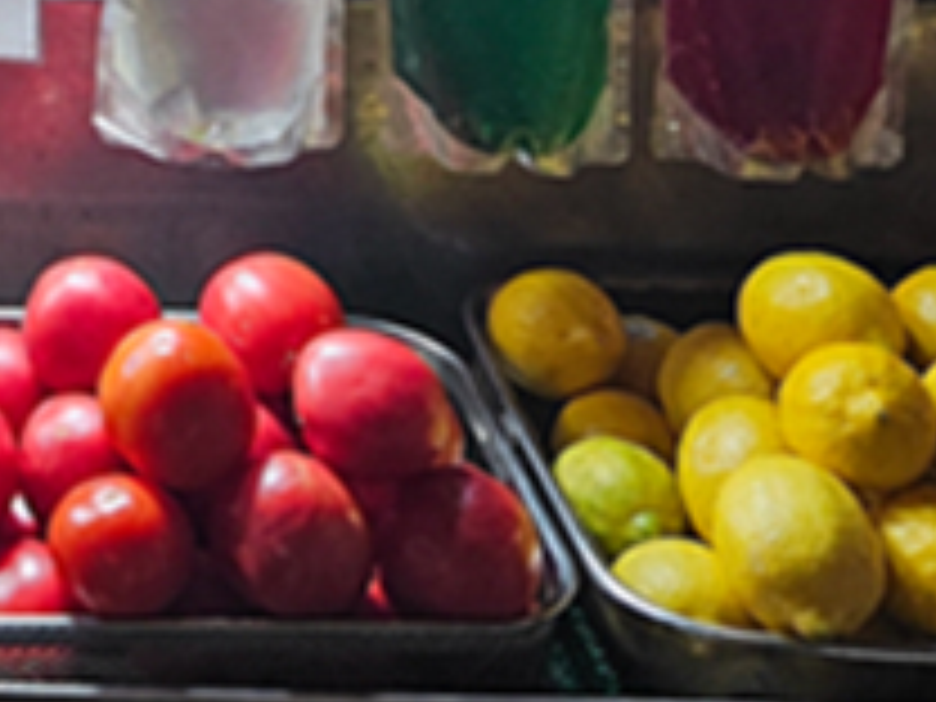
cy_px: -670
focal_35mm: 113
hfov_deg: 15.5
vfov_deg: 11.8
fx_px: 3055
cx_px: -634
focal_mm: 5.4
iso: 100
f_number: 1.8
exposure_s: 1/120
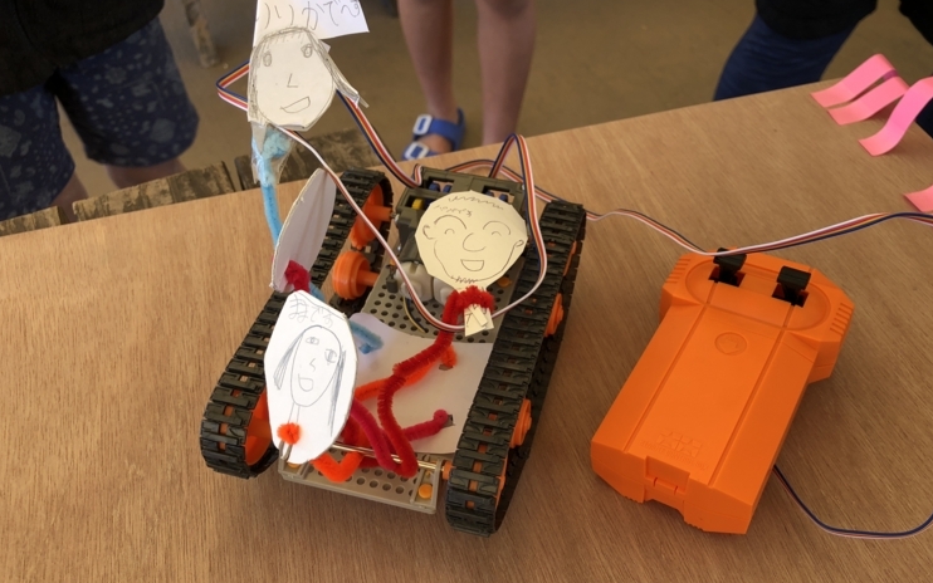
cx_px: 493
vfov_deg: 39.3
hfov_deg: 59.6
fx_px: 814
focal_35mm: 32
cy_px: 351
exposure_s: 1/120
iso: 32
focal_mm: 3.99
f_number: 1.8
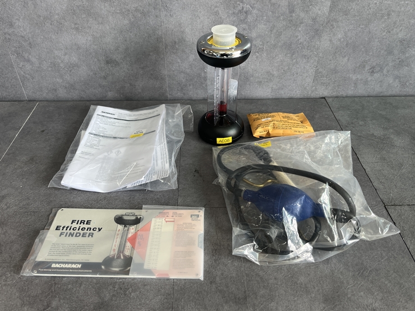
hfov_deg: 67.3
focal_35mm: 26
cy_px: 156
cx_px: 208
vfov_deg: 53.1
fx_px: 312
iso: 64
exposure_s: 1/120
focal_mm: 5.1
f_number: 1.6
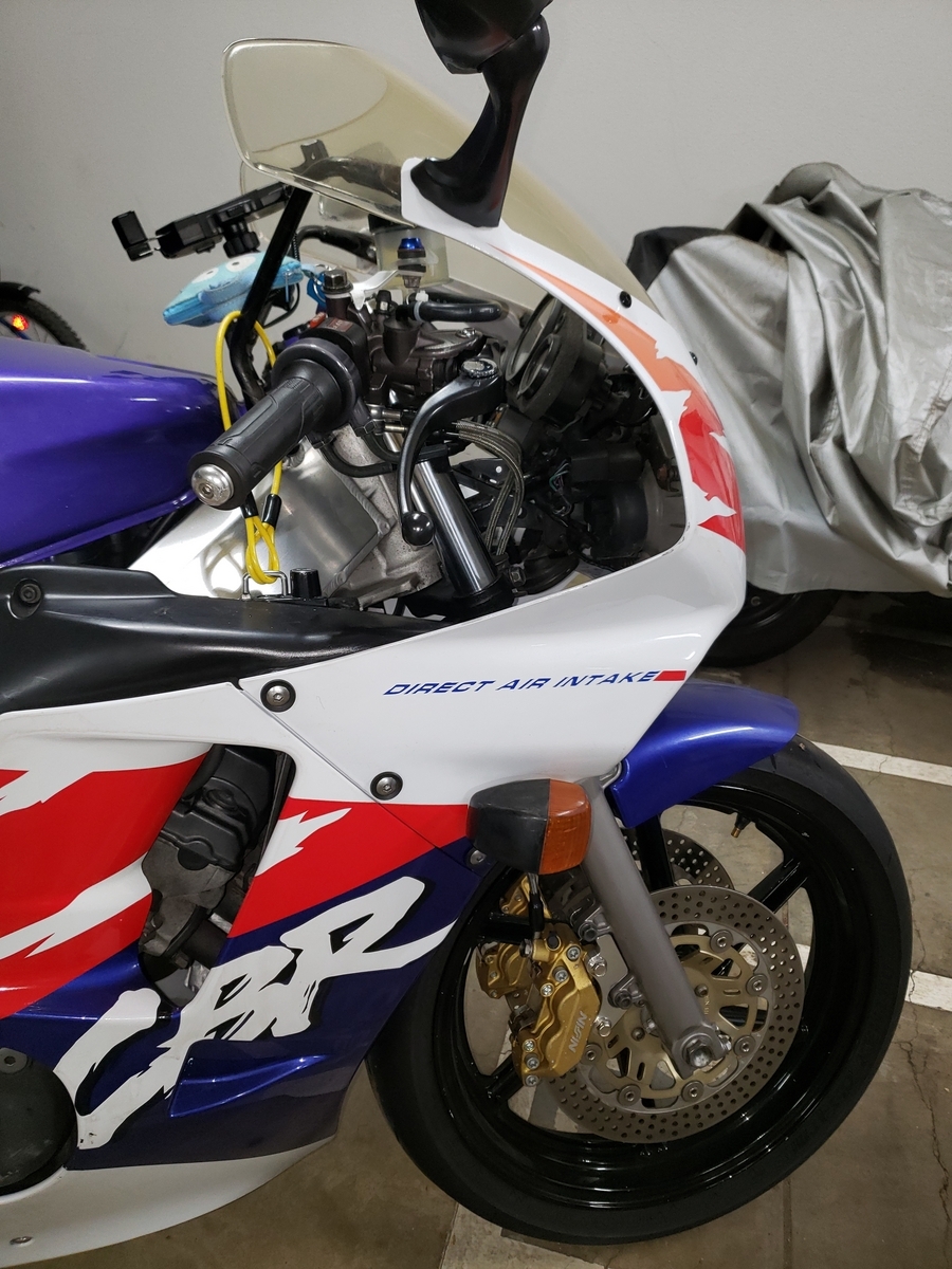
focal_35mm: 26
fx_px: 953
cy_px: 634
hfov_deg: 53.1
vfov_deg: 67.3
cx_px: 476
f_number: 1.5
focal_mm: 4.3
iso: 100
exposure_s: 1/33
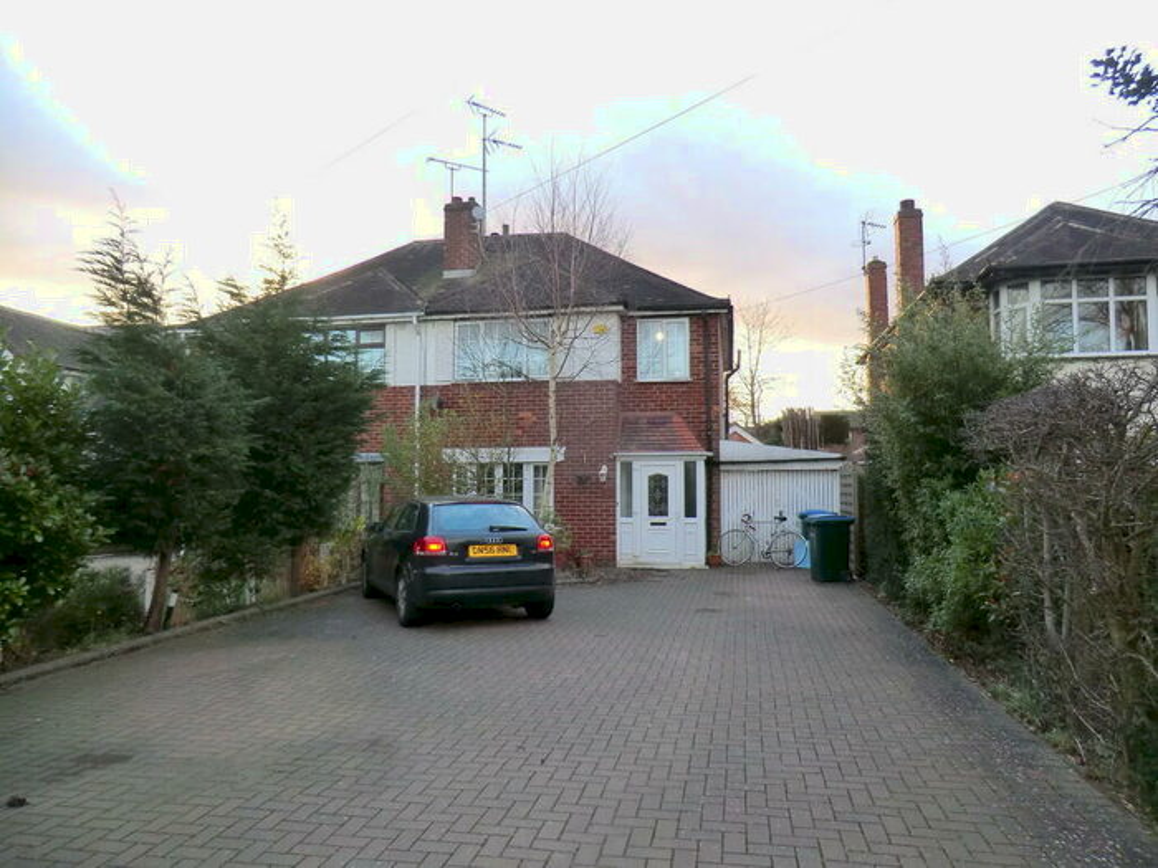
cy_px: 434
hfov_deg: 71.6
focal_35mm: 24
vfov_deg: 56.8
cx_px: 579
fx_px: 803
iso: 100
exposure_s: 1/80
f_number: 3.2
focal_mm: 4.3
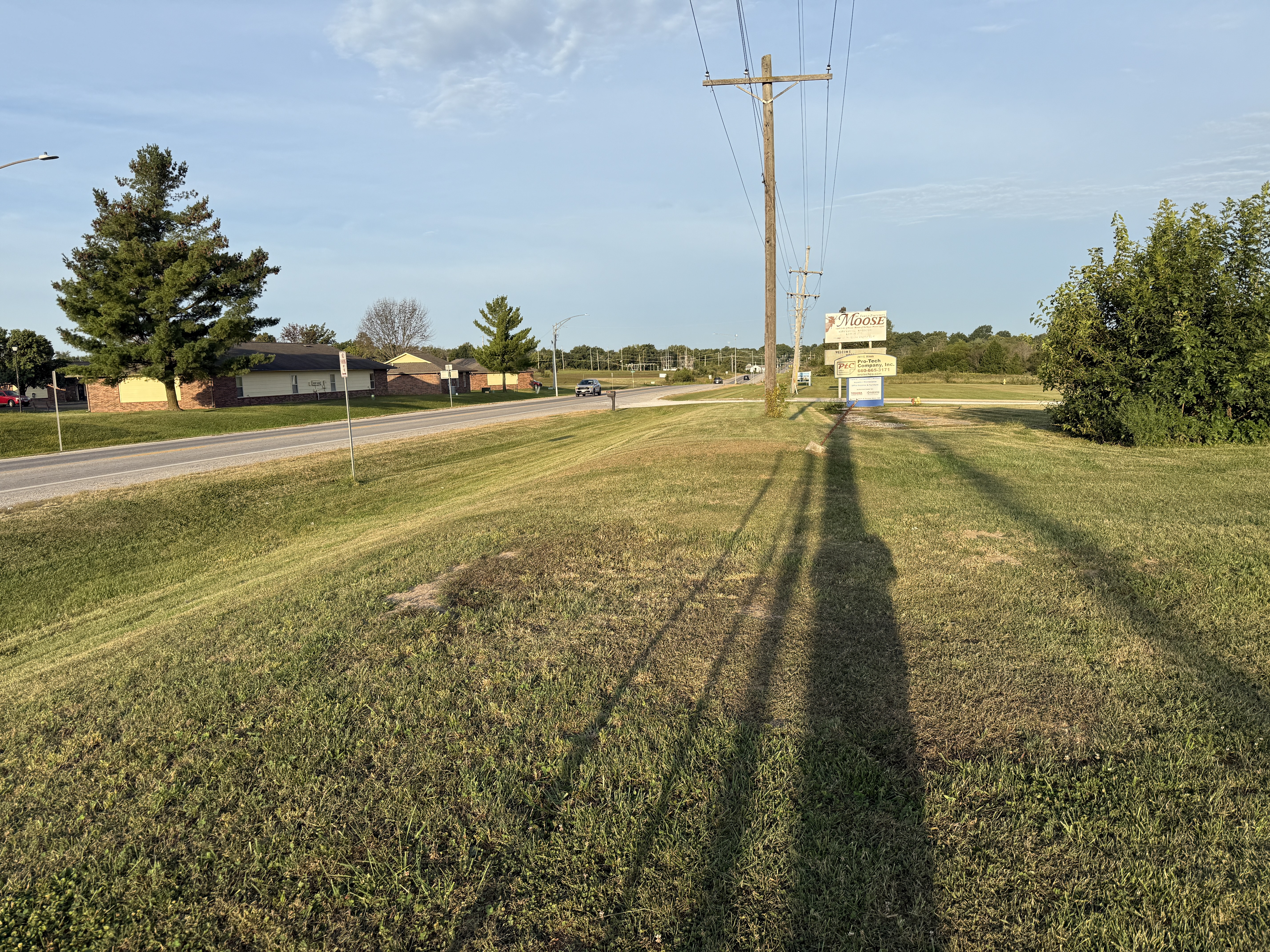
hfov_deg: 71.6
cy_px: 476
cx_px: 635
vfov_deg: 56.8
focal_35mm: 24
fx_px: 881
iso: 80
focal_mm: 6.76
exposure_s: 1/2801
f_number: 1.78
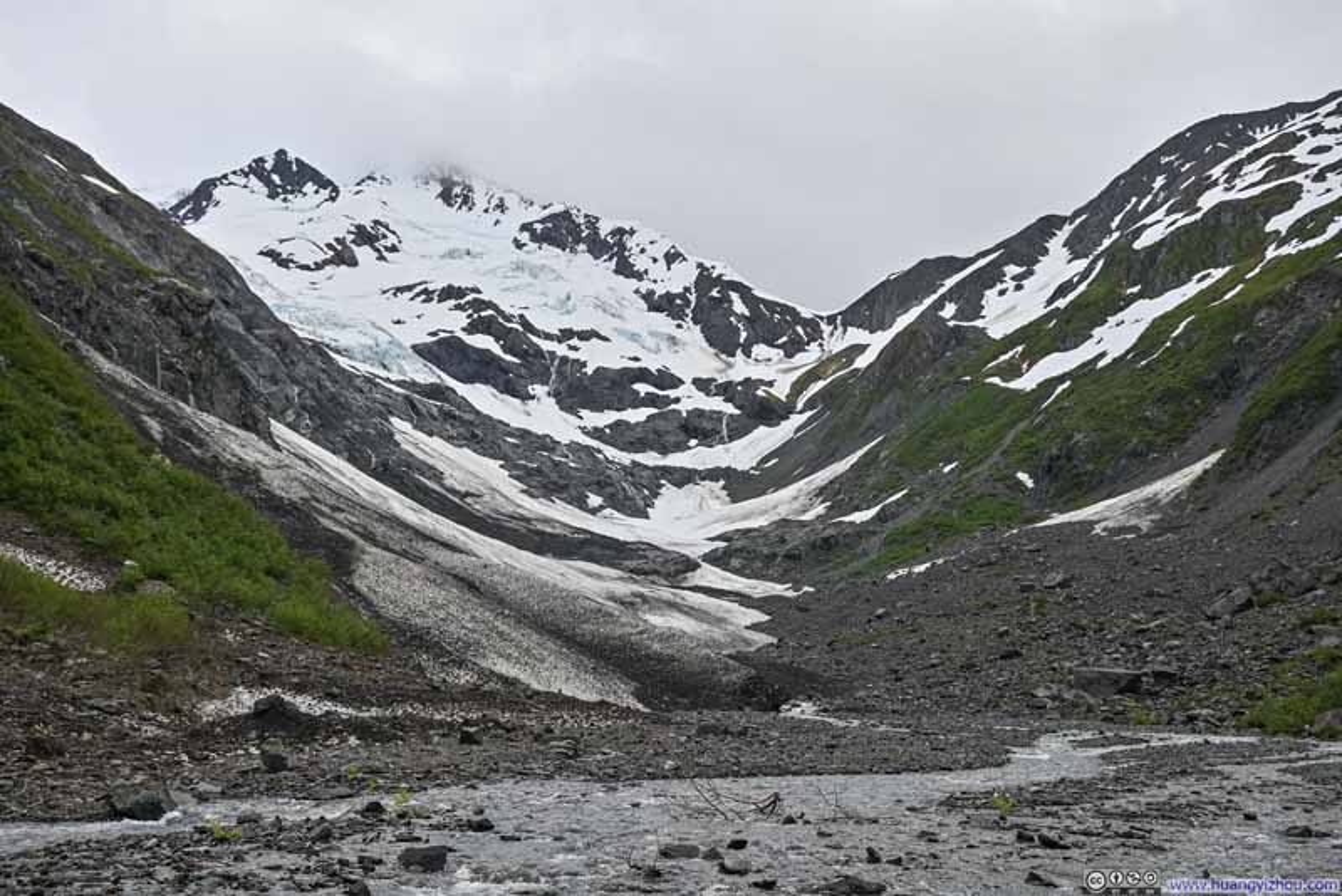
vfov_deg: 40.0
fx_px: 1231
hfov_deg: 57.2
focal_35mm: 33
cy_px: 448
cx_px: 671
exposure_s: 1/800
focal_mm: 33
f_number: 4.5
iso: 100
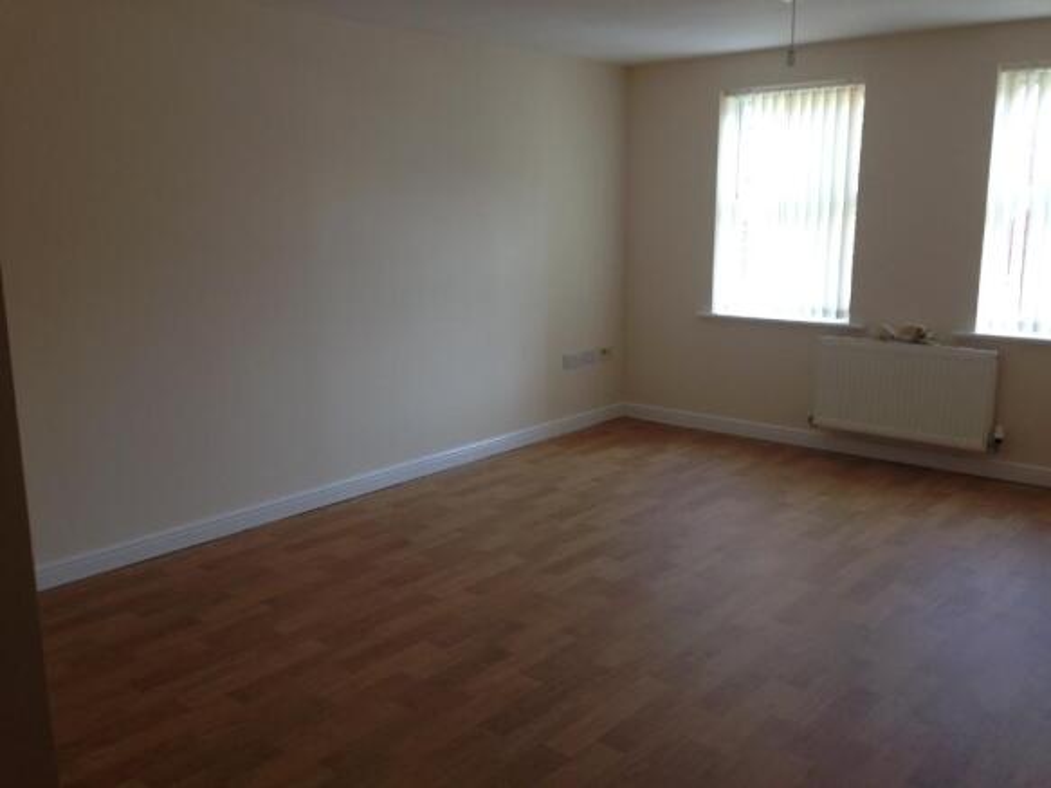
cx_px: 526
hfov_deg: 55.4
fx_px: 1002
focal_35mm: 33
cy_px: 394
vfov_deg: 42.9
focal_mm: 4.12
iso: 50
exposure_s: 1/30
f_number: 2.4
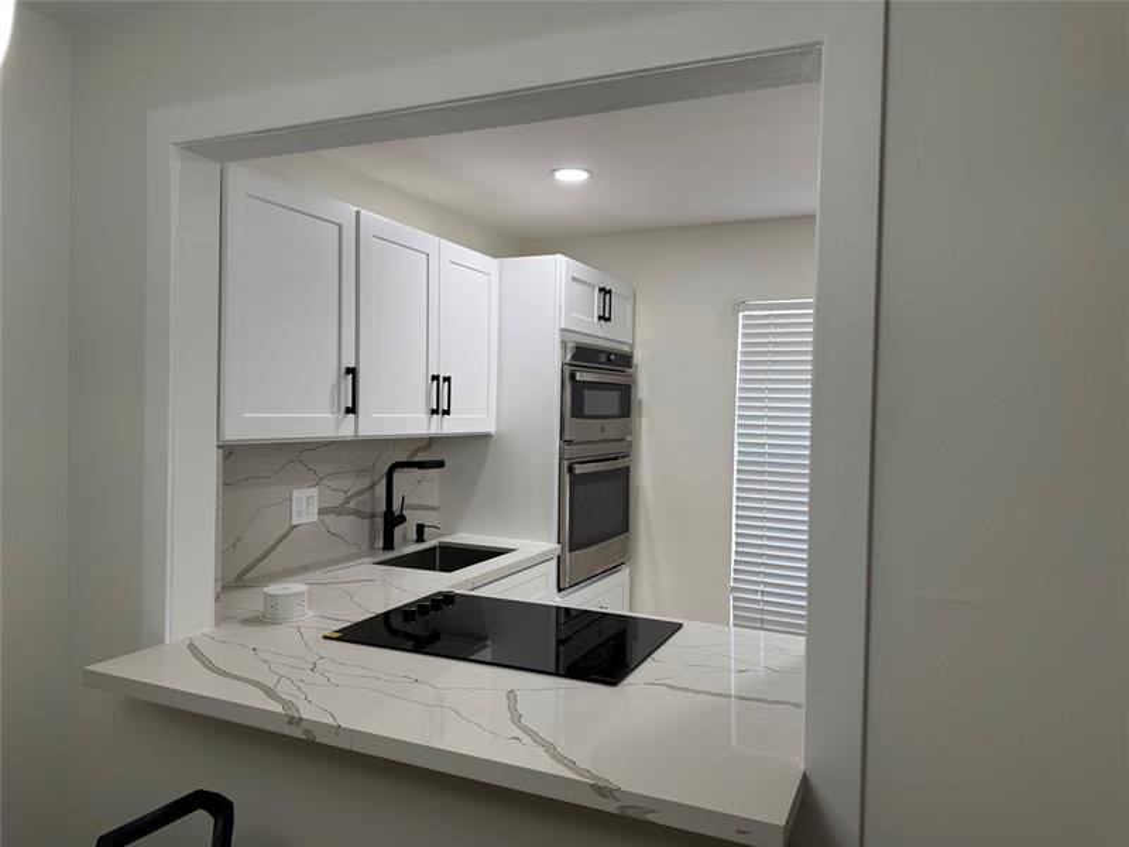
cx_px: 564
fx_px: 783
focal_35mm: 24
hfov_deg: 71.6
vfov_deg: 56.8
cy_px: 424
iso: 100
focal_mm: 6.76
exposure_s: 1/120
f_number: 1.78
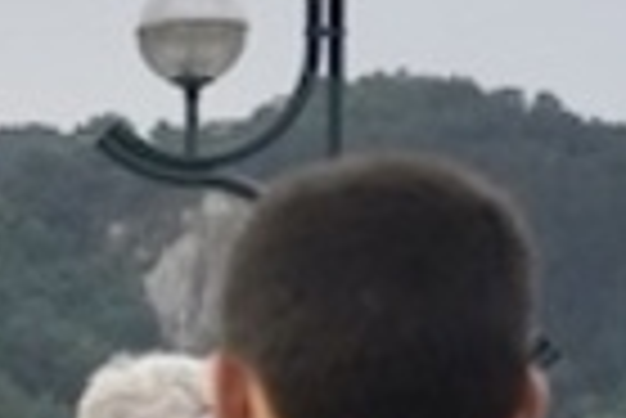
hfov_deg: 10.1
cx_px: -486
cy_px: 854
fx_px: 3360
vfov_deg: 6.9
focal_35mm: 193
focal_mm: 37
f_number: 4
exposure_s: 1/500
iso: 4000
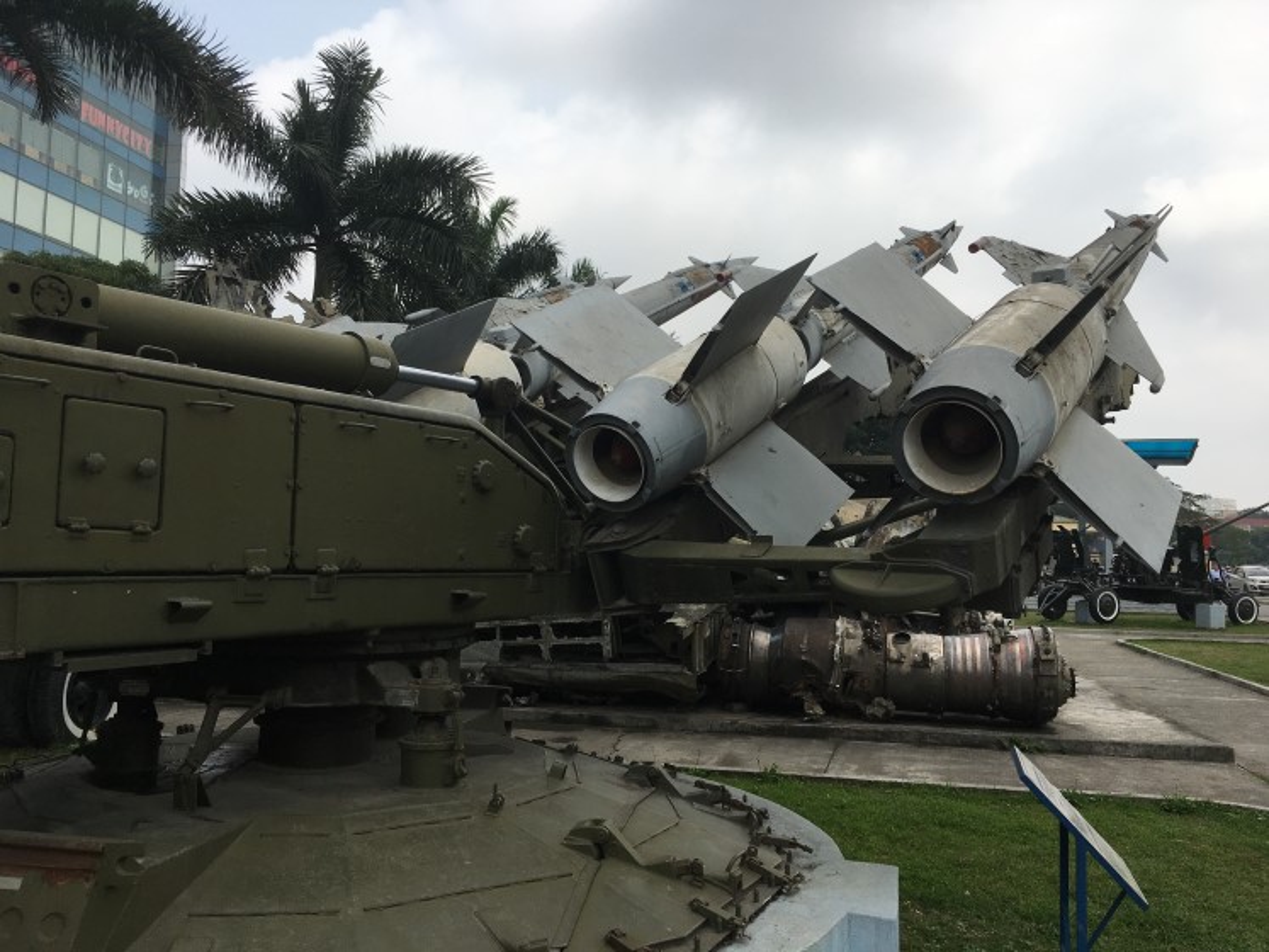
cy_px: 476
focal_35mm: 29
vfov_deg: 48.2
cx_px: 634
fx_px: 1063
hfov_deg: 61.7
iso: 25
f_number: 2.2
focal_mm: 4.15
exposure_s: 1/1832
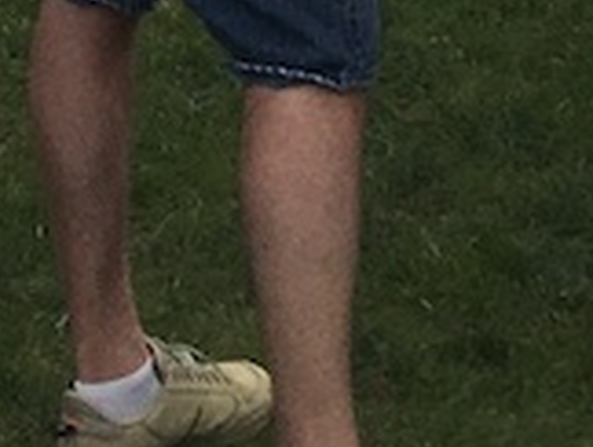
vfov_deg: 5.8
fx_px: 3929
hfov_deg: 8.5
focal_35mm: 229
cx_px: -238
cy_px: -1165
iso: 25
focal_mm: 4.15
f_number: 2.2
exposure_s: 1/1923
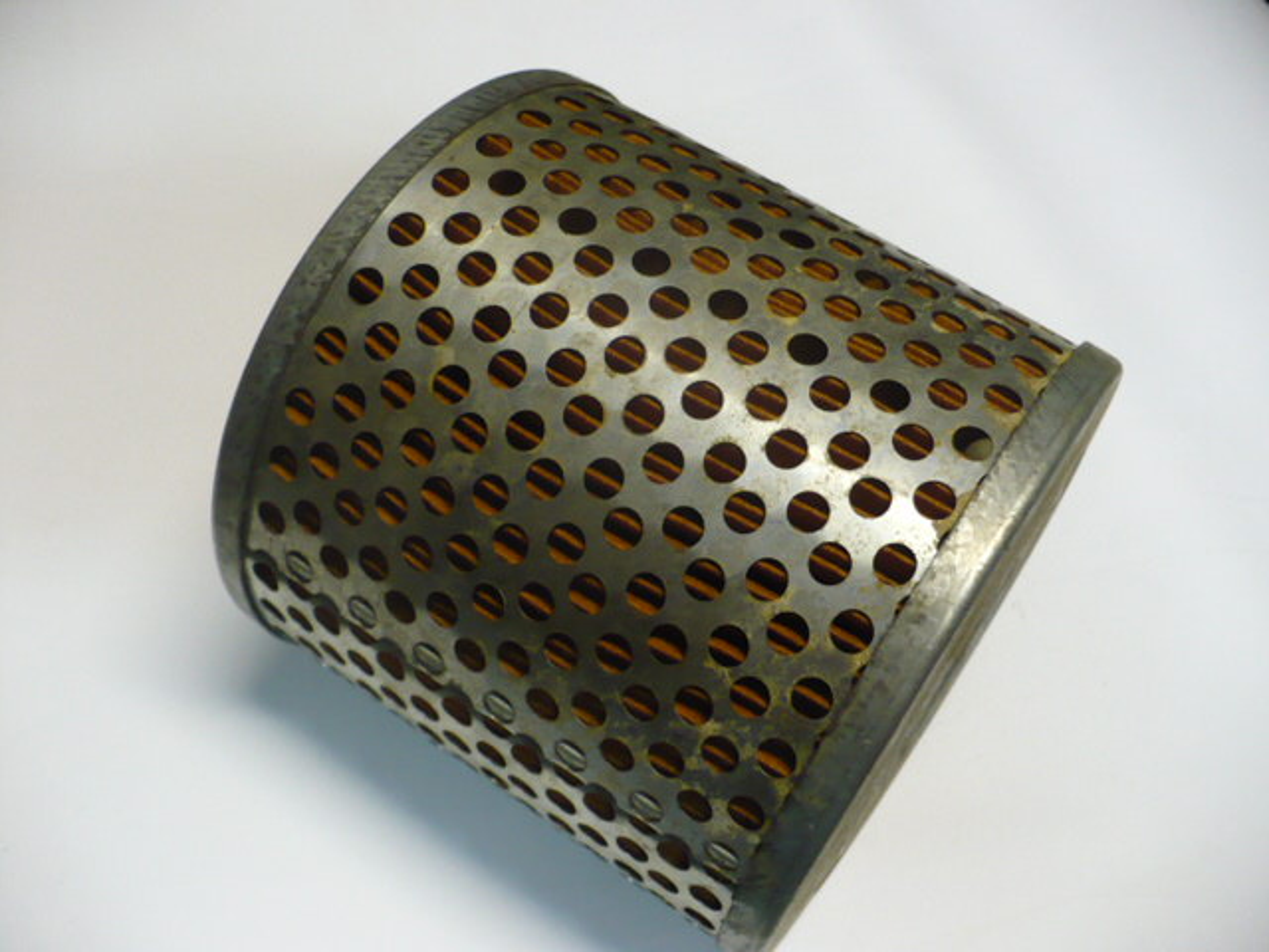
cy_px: 476
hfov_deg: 50.1
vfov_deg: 38.7
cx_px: 634
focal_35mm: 37
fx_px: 1356
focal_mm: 6.1
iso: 200
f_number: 2.8
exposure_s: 1/15
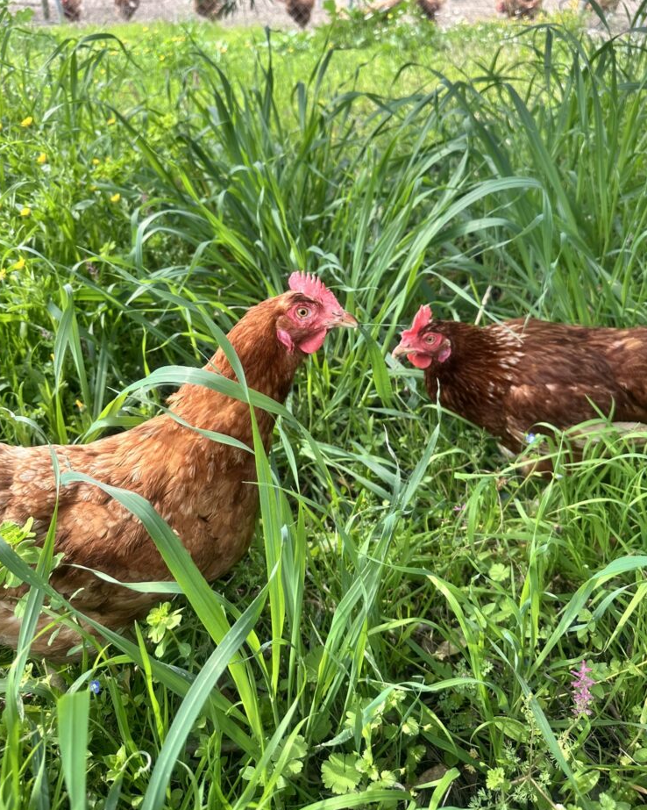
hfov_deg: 54.9
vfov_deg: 66.0
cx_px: 311
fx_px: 623
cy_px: 378
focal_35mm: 26
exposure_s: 1/366
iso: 80
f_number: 1.78
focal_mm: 6.86
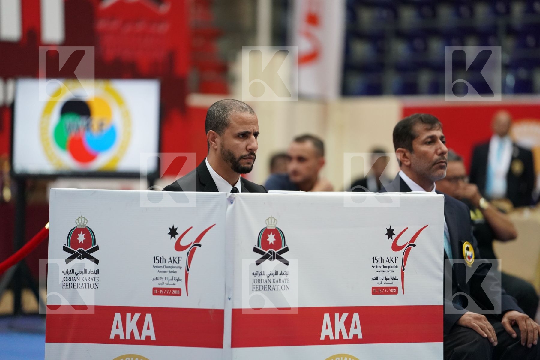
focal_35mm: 200
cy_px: 180
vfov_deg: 6.9
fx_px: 3000
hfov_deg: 10.3
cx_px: 270
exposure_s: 1/1000
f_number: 2.8
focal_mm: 200
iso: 4000
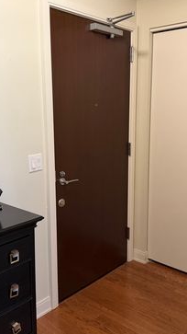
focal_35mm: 36
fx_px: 318
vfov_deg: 55.3
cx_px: 101
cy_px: 167
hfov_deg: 32.8
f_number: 1.78
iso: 250
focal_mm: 6.76
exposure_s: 1/60
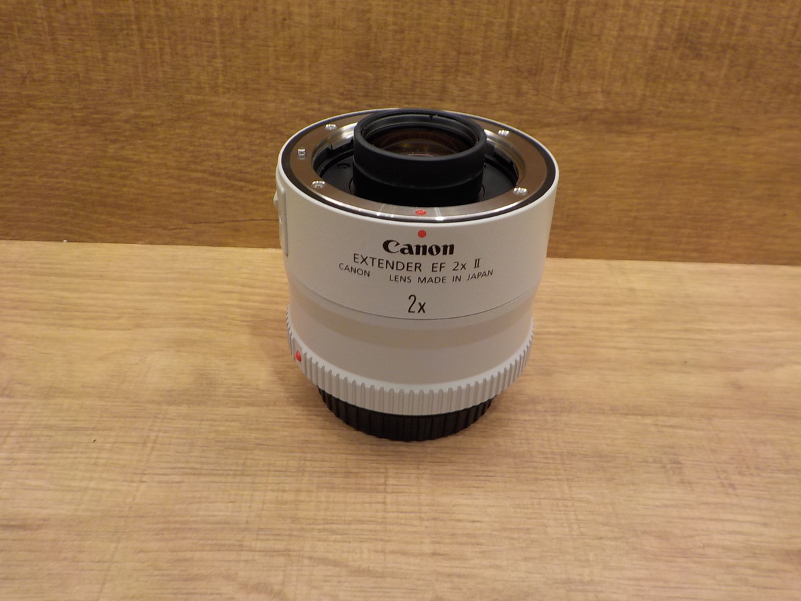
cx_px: 400
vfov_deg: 46.8
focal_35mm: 30
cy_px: 300
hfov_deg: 60.0
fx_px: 694
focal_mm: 4.1
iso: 125
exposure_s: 1/50
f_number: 3.3
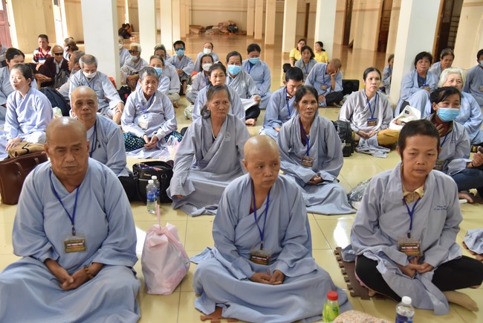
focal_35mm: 38
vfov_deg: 35.1
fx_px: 510
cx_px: 242
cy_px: 162
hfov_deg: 50.7
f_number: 4
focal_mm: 38
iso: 2200
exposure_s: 1/60
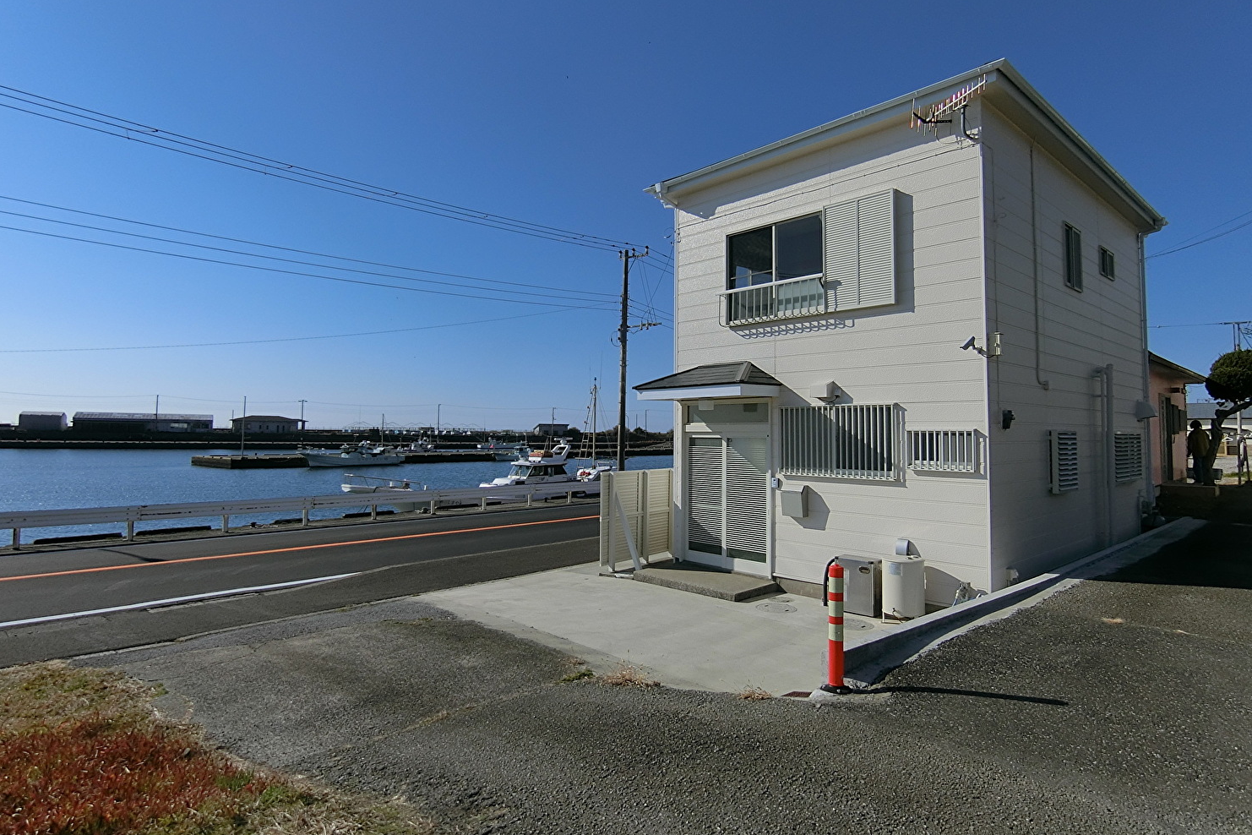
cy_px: 397
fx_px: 696
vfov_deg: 61.9
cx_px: 629
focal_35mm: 20
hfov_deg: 84.0
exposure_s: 1/640
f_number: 6.9
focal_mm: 4.06
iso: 80
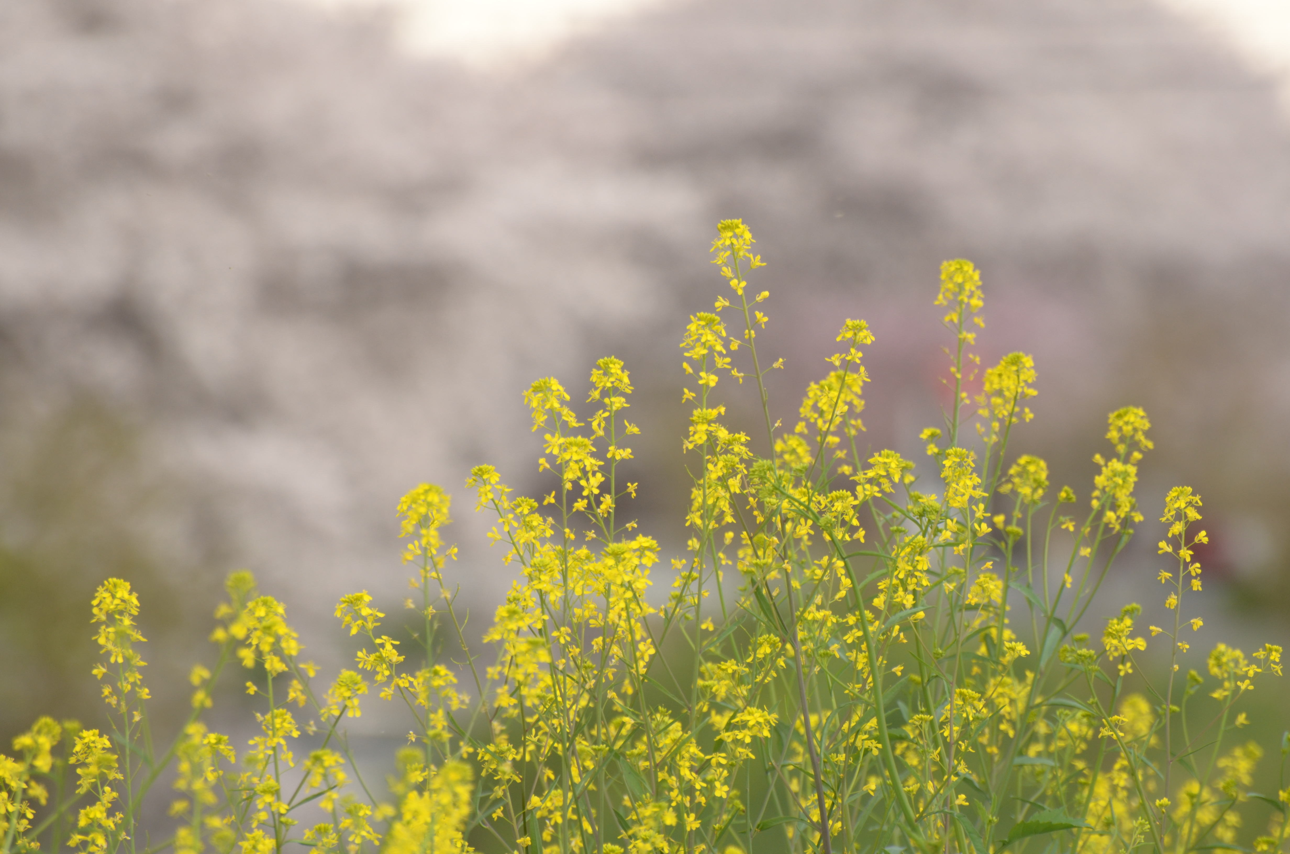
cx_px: 645
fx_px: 16092
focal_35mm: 450
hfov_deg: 4.6
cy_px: 427
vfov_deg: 3.0
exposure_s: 1/160
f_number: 5.6
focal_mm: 300
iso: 400
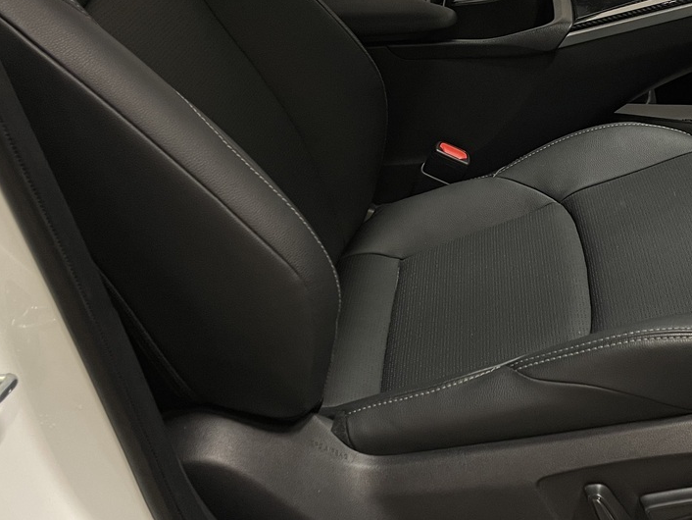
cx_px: 540
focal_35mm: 53
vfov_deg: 27.4
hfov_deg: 35.2
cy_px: 180
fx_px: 1060
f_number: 1.6
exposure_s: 1/60
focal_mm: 4.2
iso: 160
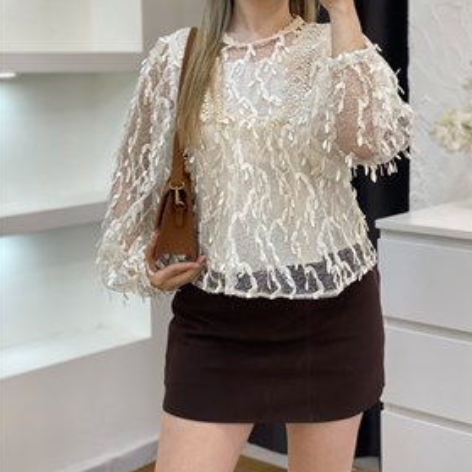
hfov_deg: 25.3
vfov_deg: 25.1
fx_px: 1049
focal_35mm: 68
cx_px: 259
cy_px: 131
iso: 64
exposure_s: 1/100
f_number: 2
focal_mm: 6
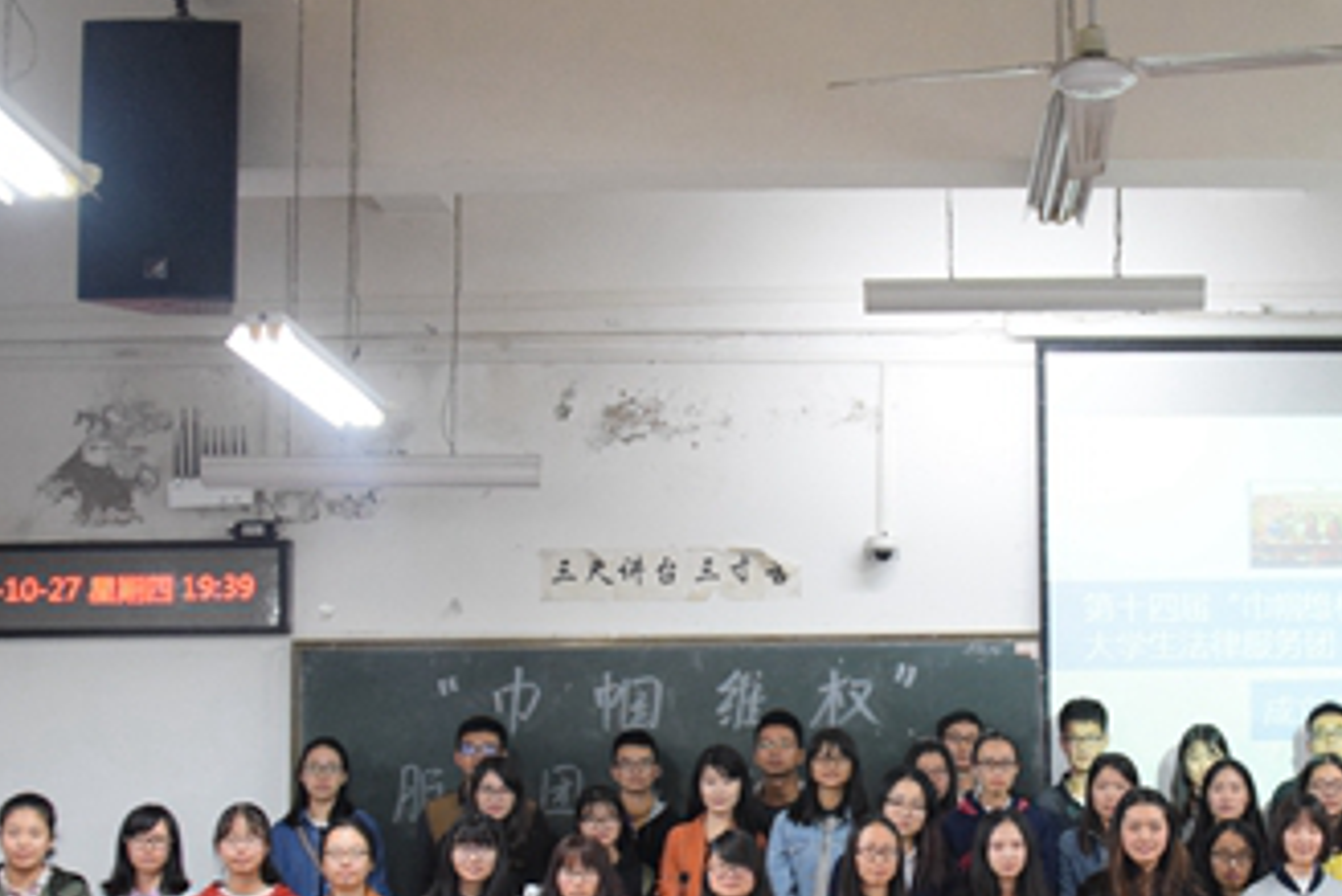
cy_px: 644
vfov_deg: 21.1
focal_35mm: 64
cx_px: 953
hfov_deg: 31.0
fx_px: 2387
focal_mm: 28
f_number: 3.5
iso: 3200
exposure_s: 1/80
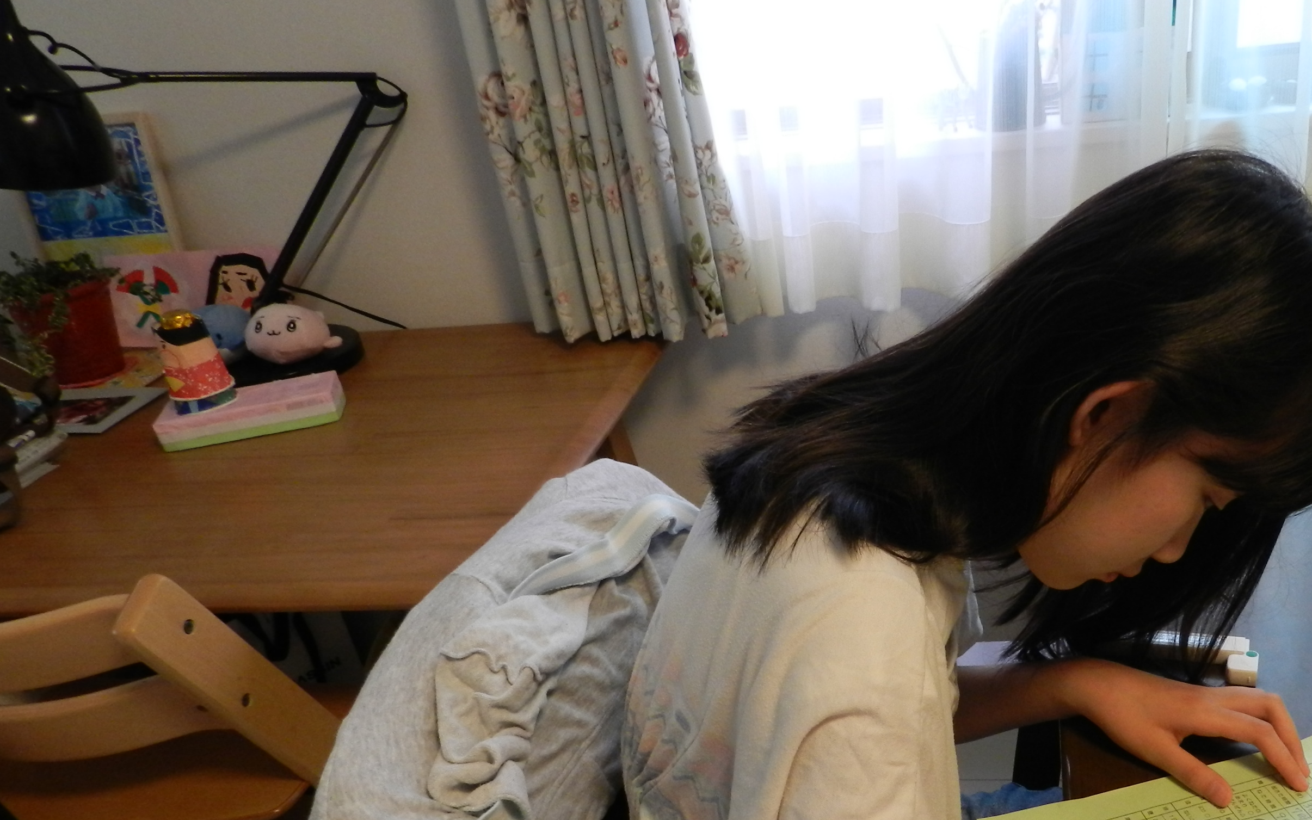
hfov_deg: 57.1
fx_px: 1180
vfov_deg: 37.7
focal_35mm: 33
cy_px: 581
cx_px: 859
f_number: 3.4
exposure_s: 1/30
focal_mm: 4
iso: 360
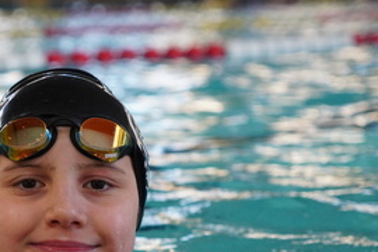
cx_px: 55
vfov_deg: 7.7
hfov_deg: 11.6
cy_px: 256
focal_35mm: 177
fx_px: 1858
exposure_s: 1/125
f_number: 3.2
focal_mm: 50
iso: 1000
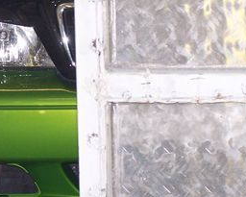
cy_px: 92
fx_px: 1865
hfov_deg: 7.5
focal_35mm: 256
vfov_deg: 6.0
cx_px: -5
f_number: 3.2
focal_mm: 17.5
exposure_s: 1/90
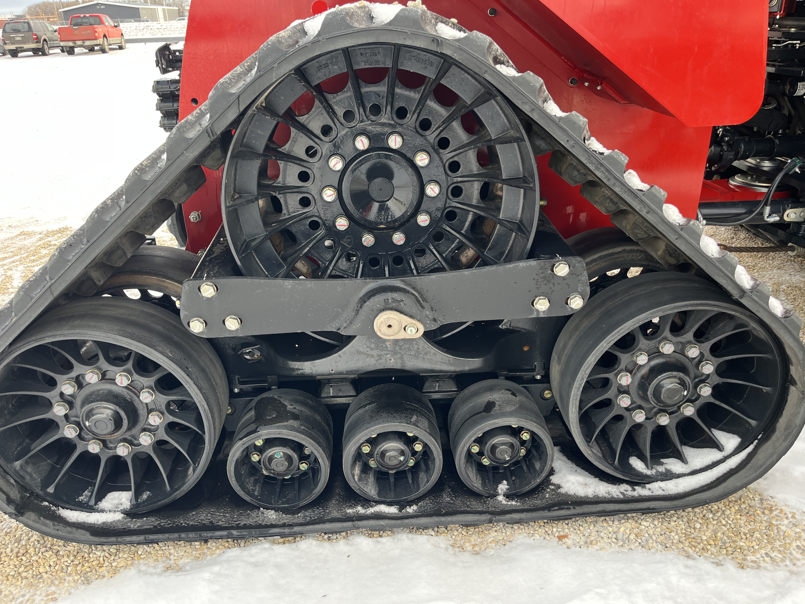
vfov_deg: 53.1
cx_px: 402
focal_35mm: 26
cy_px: 302
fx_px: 605
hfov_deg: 67.3
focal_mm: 5.1
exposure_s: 1/148
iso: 50
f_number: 1.6
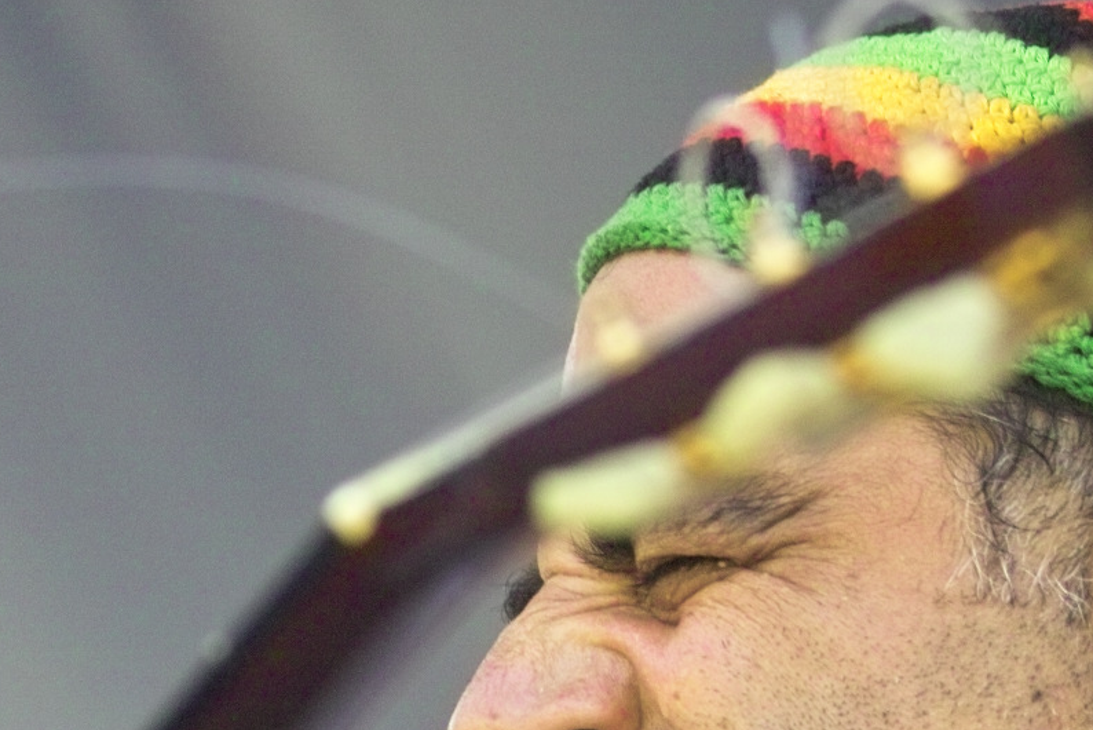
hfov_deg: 4.0
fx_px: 15519
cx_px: 582
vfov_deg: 2.7
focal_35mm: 511
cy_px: 862
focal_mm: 105
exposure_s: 1/250
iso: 200
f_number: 2.8
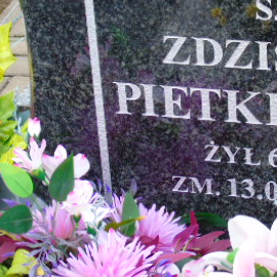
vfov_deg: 13.4
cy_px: 86
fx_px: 1177
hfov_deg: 13.4
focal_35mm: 130
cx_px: 226
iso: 80
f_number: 4.5
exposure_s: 1/30
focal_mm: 11
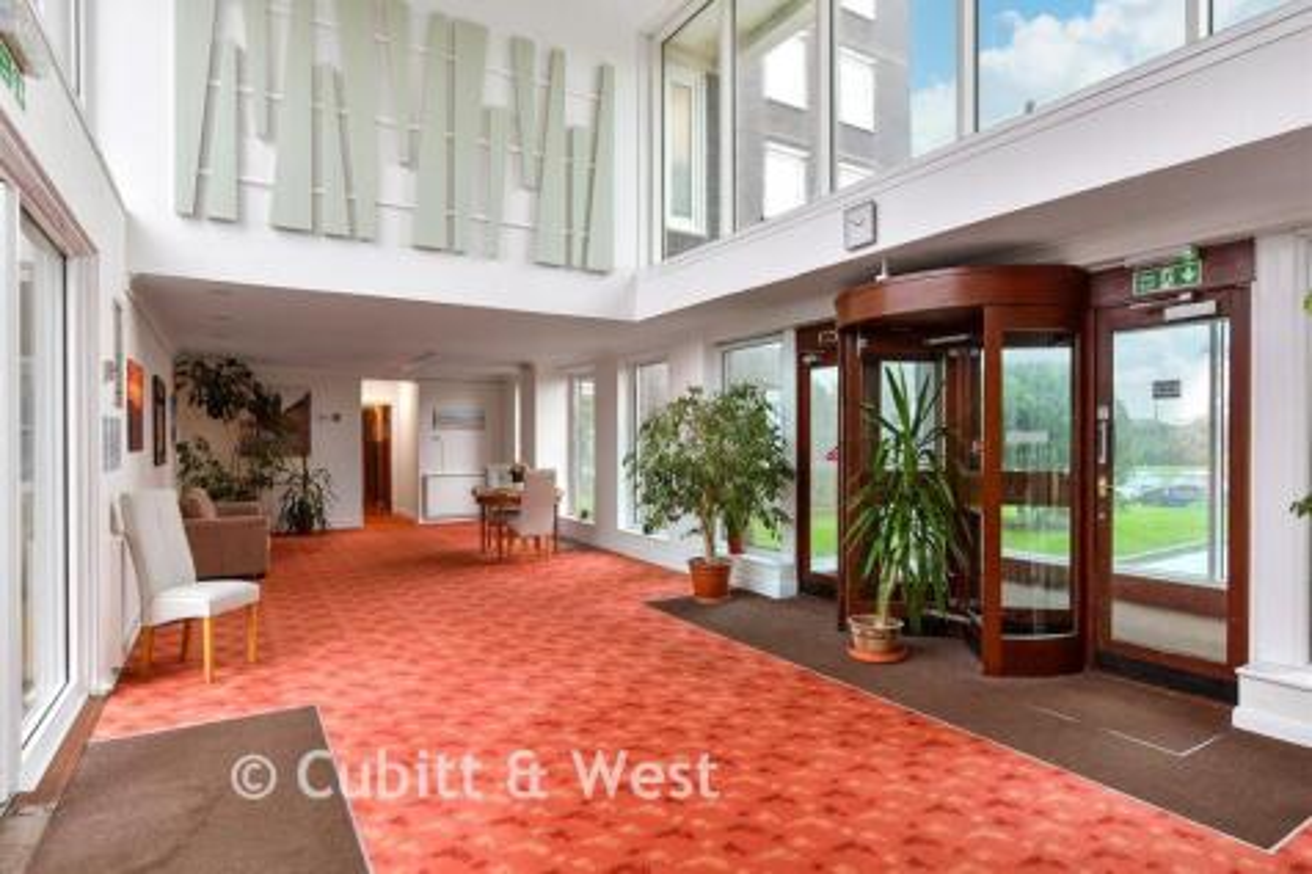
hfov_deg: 86.9
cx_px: 656
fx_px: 692
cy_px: 437
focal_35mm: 19
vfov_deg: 64.5
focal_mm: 13
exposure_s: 1/40
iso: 640
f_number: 6.3
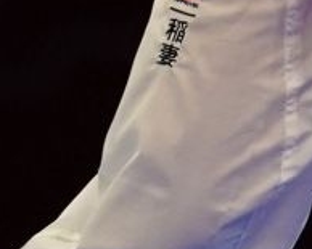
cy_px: -594
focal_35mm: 1966
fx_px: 18145
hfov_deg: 1.0
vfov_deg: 0.8
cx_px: 672
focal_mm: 151
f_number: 2.8
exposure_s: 1/1000
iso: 2000
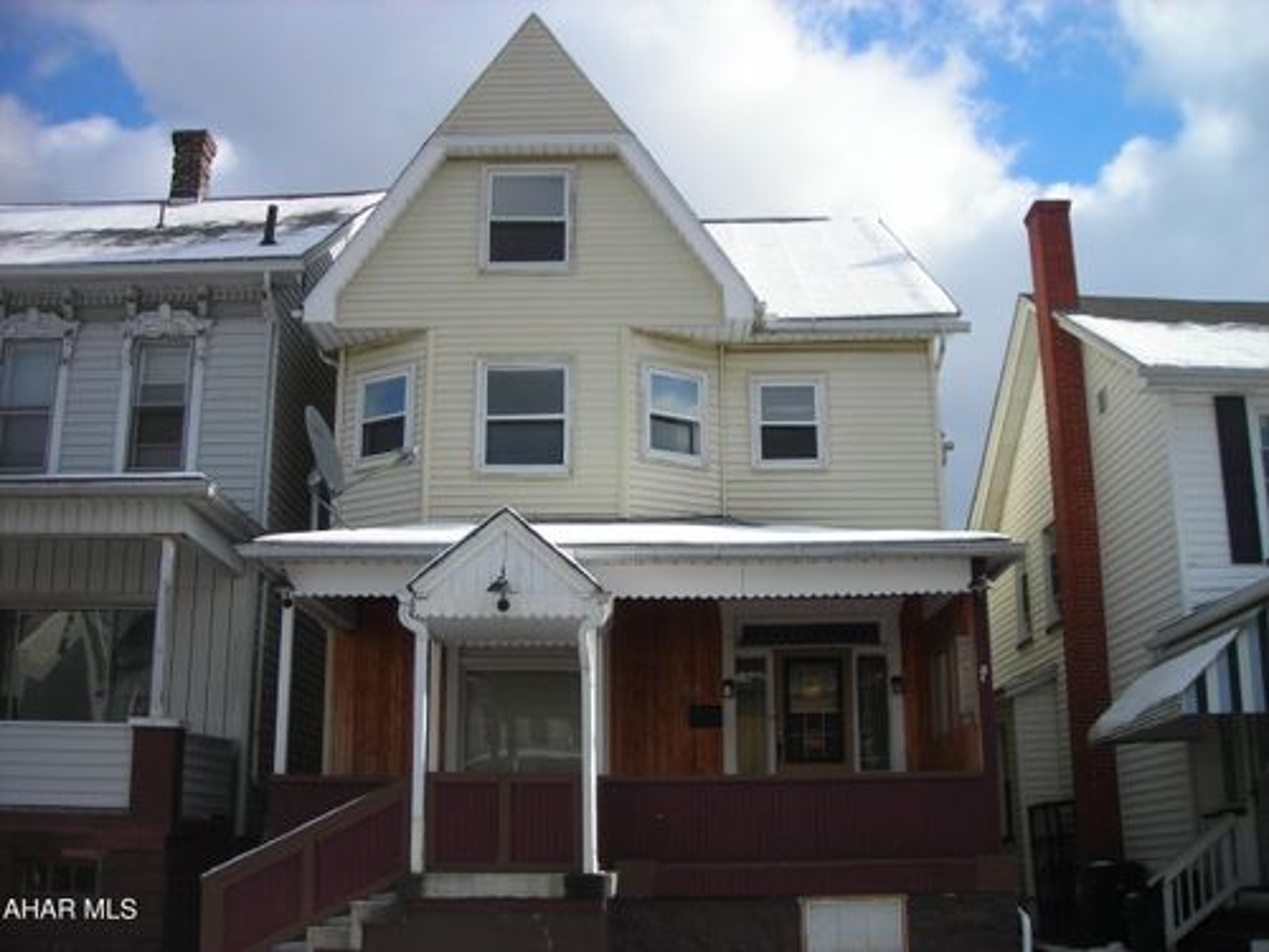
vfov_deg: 37.7
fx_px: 1393
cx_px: 634
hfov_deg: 49.0
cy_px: 476
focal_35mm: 38
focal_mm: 6.3
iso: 50
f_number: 6.4
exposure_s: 1/170
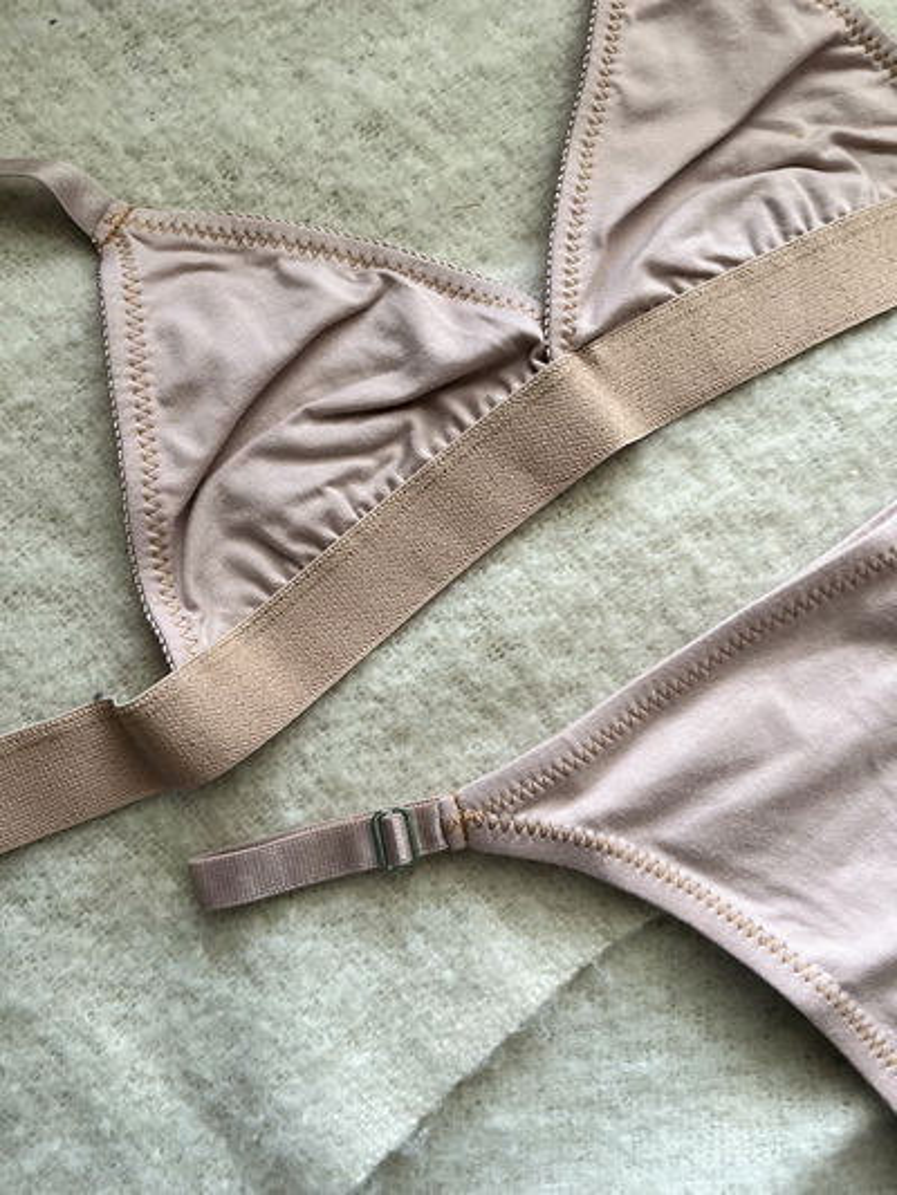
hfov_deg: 53.1
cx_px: 448
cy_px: 598
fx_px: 898
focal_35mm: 26
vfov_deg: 67.3
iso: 400
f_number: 1.6
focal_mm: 5.1
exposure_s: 1/60
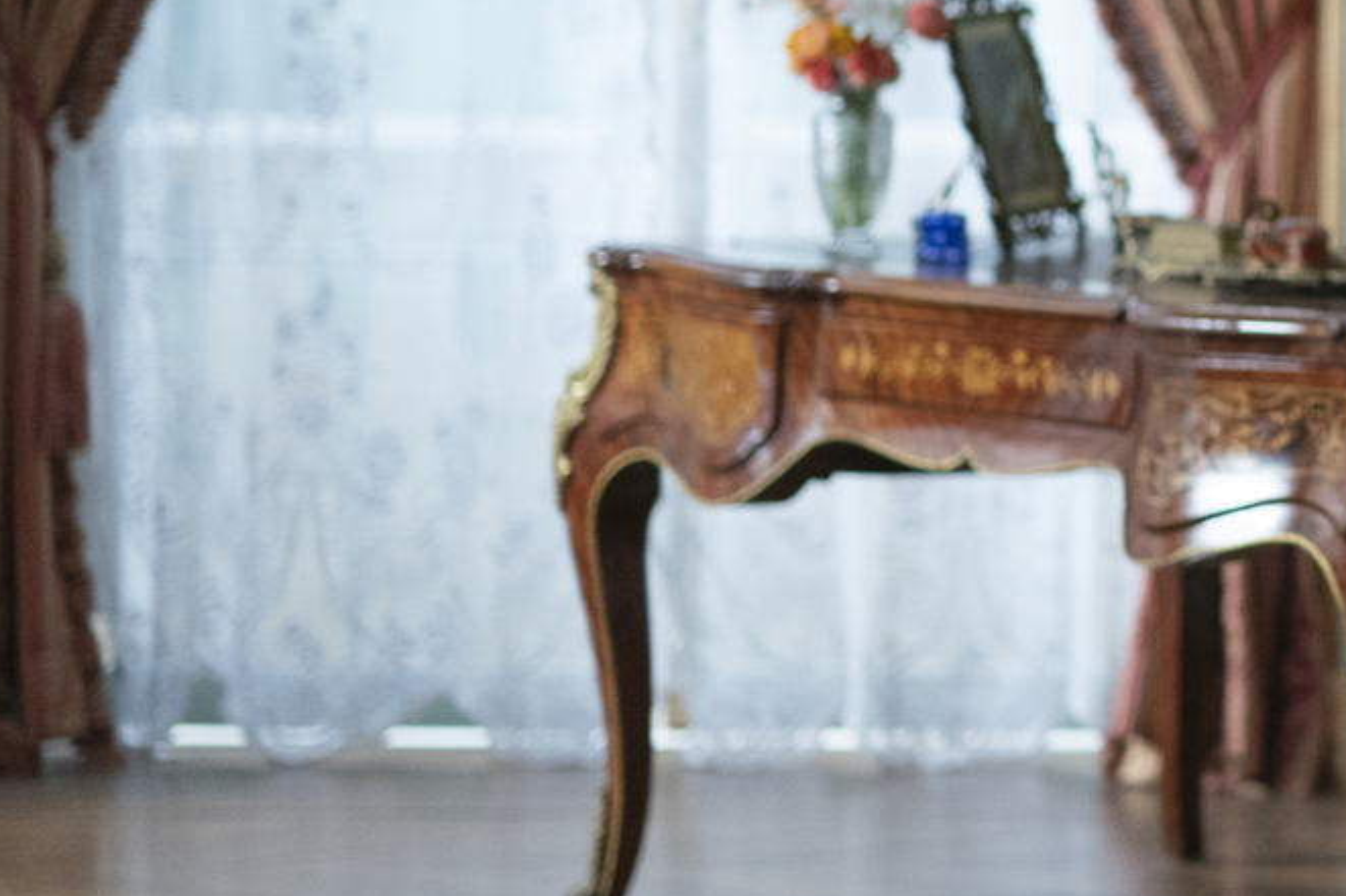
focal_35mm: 247
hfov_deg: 8.2
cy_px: 10
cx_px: 1857
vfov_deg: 5.5
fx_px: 9230
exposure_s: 1/100
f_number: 1.6
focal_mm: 85
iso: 1600
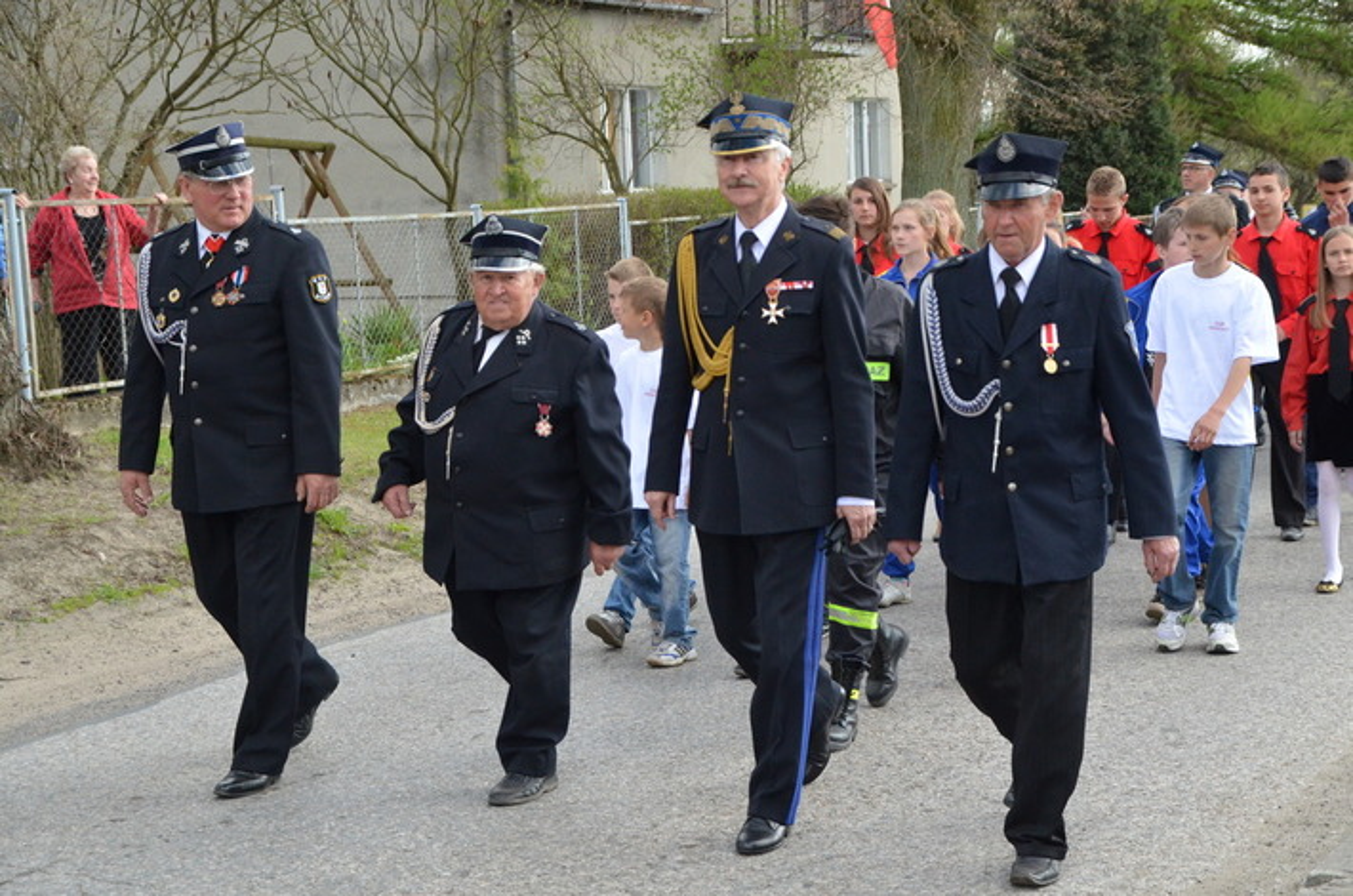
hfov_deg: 32.0
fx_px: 2362
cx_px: 676
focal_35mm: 63
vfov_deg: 21.5
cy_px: 448
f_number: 5.6
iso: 1600
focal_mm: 42
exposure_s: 1/2000
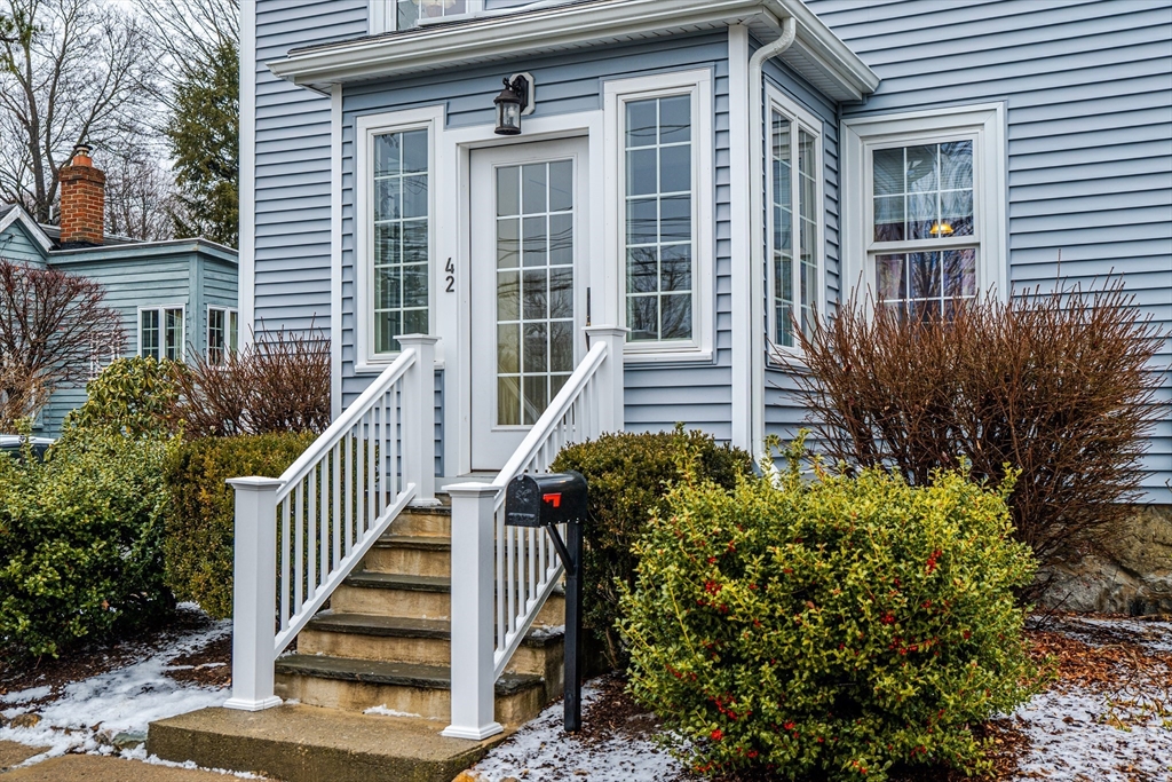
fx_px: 1302
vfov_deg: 33.4
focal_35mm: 40
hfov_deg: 48.5
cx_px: 586
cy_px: 391
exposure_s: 1/200
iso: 200
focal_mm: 40
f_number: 4
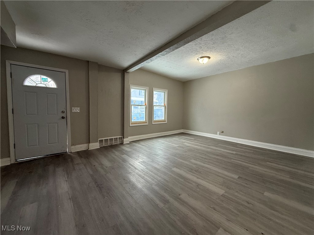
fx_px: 127
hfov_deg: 102.1
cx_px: 157
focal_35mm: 14
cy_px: 118
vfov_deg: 85.7
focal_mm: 2.22
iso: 250
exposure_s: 1/99
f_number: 2.2
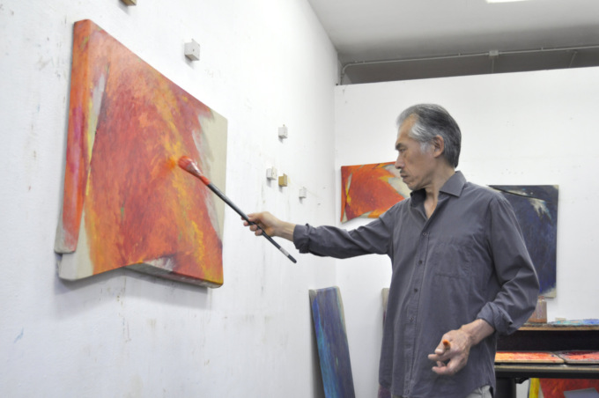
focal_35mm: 39
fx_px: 648
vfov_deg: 34.1
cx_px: 300
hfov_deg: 49.6
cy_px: 199
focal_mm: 26
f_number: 4
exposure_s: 1/50
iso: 320
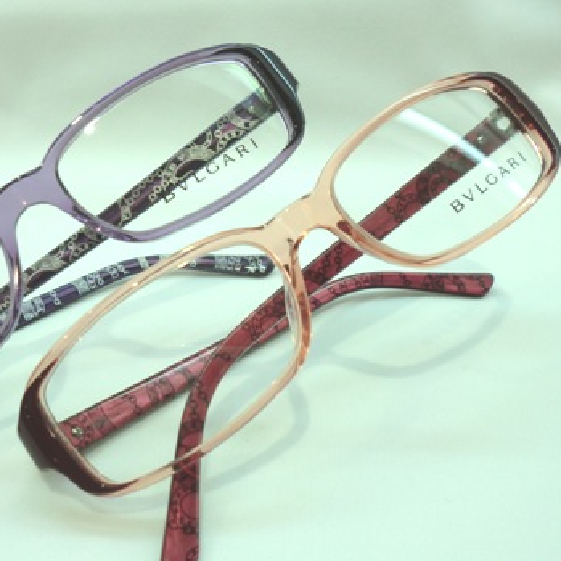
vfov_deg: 47.2
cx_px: 169
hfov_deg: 46.2
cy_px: 273
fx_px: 642
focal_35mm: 35
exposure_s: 1/60
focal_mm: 4.9
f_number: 3.2
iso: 50
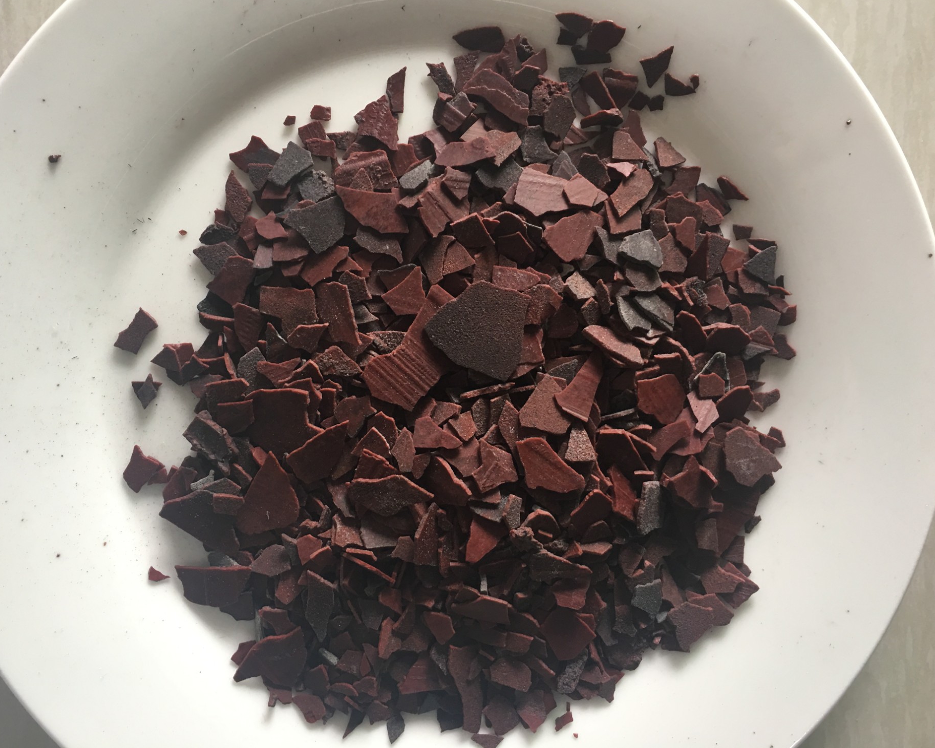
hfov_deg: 57.2
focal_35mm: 31
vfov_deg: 47.1
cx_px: 450
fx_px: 858
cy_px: 366
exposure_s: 1/17
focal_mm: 4.15
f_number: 2.2
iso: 40
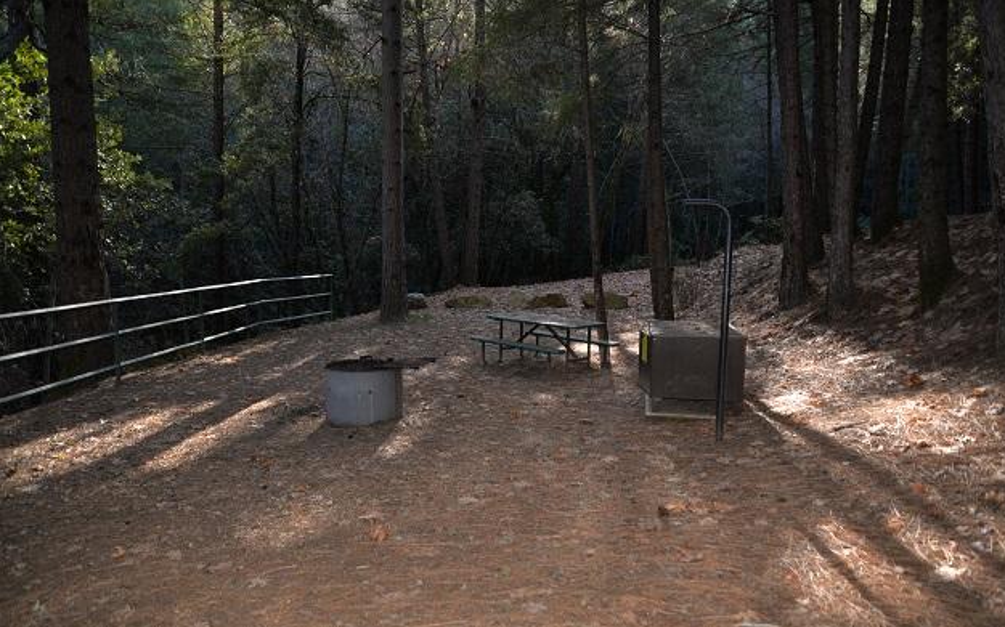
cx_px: 511
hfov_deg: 72.6
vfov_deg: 49.3
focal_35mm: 25
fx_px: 685
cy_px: 314
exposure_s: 1/125
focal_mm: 24
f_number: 3.5
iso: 360
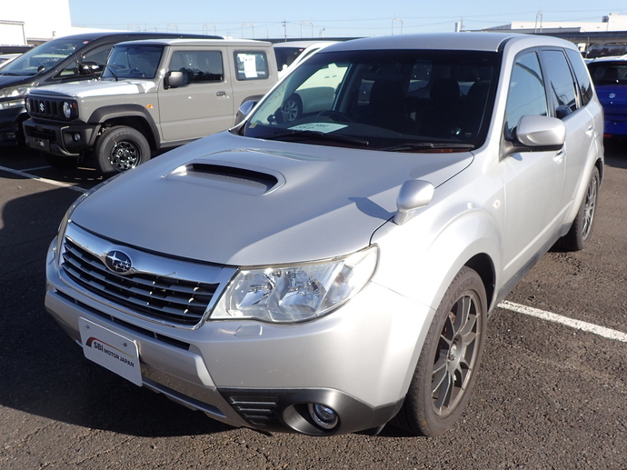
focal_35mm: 29
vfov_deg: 48.2
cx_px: 320
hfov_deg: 61.7
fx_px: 525
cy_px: 239
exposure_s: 1/1000
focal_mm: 4.5
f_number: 2.8
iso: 100
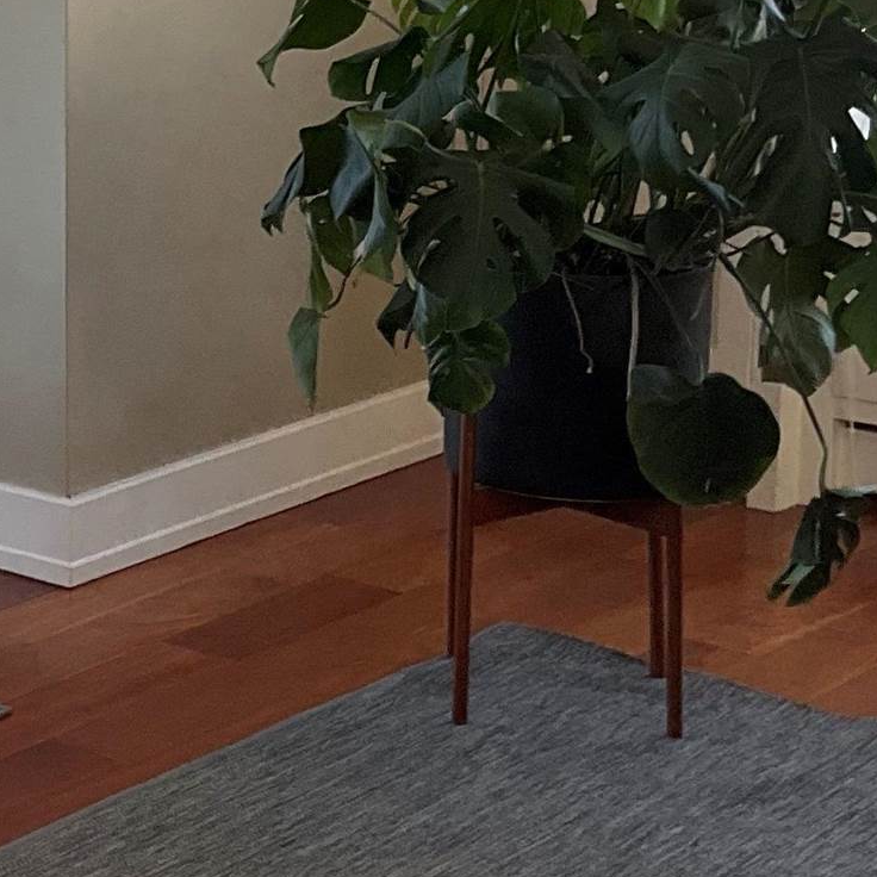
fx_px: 3067
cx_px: -446
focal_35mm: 107
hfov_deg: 15.1
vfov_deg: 16.1
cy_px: 158
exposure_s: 1/120
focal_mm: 3
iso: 32
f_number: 1.8
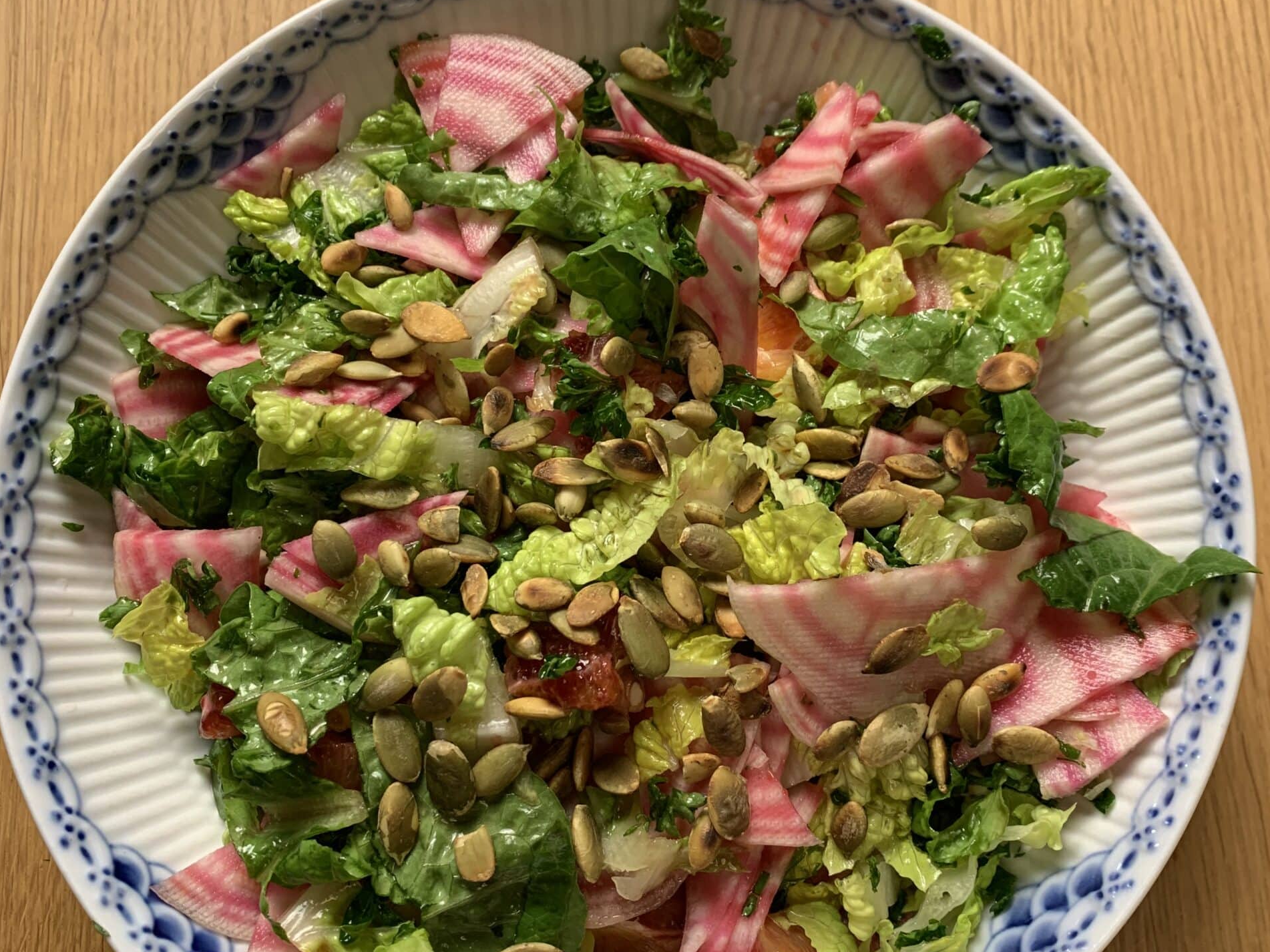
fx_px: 1284
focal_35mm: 35
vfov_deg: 40.7
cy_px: 455
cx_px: 640
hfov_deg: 52.6
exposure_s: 1/60
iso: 100
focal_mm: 4.25
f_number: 1.8
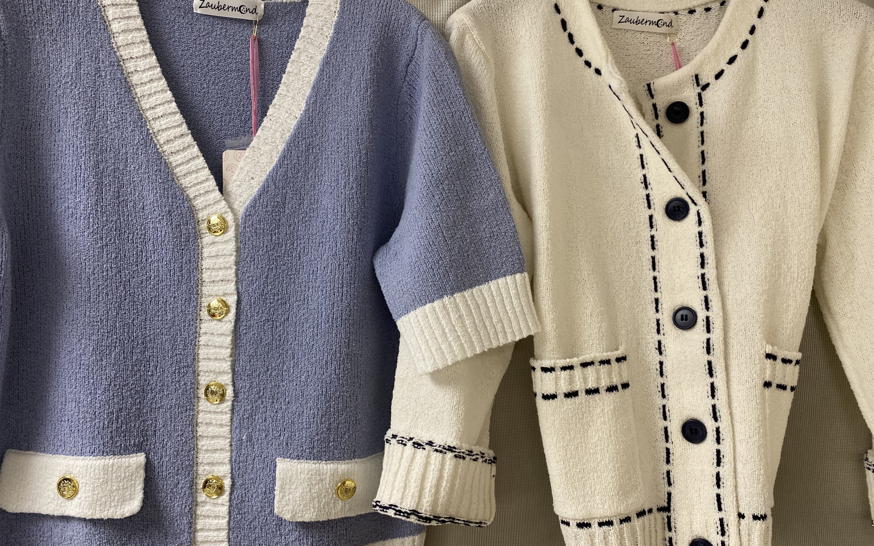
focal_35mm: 28
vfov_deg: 44.5
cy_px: 278
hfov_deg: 66.5
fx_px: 667
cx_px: 436
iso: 125
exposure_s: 1/100
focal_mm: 4.25
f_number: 1.8
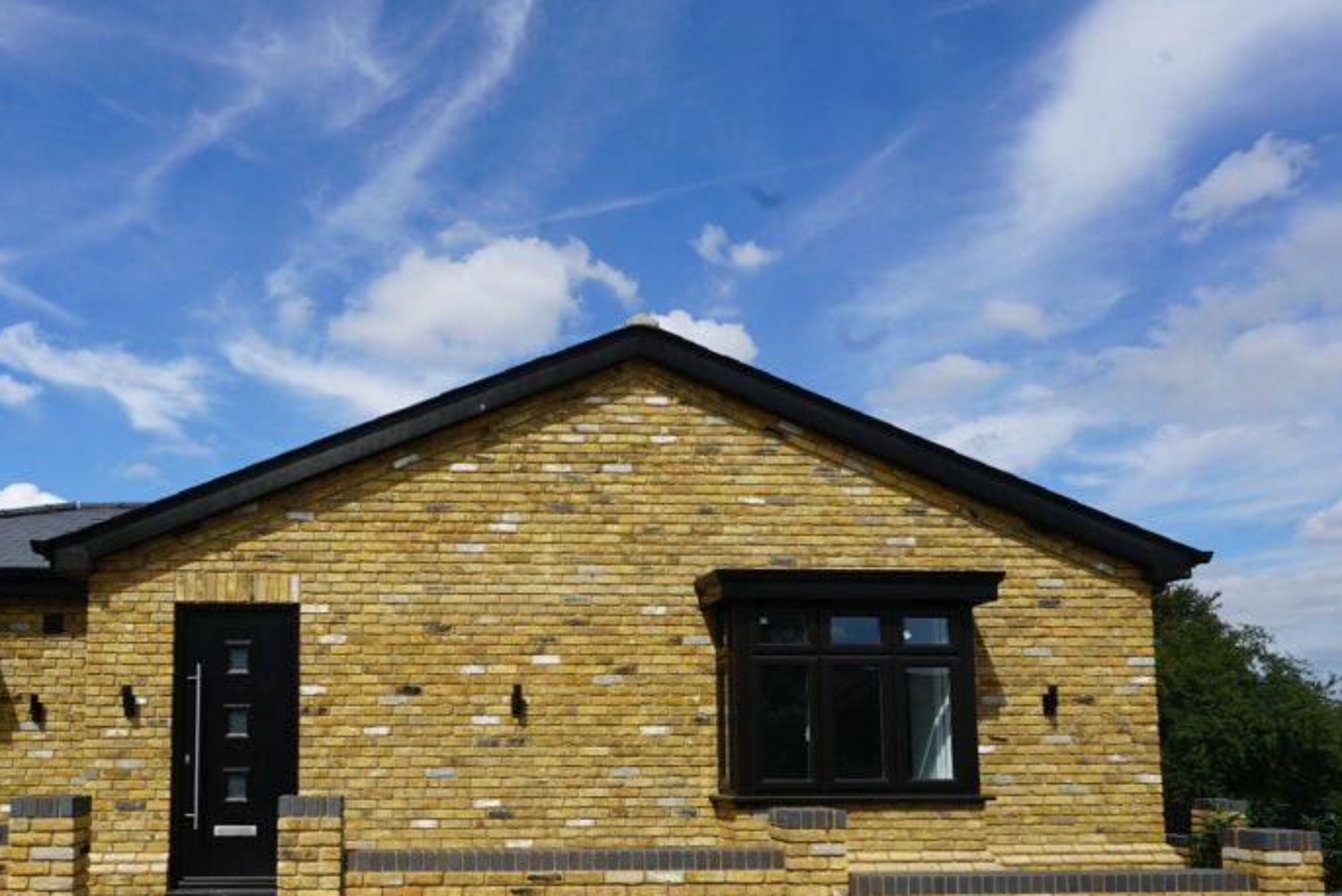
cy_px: 674
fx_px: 1044
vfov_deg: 44.8
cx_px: 473
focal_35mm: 28
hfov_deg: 64.1
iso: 100
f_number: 14
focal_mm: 16
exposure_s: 1/160
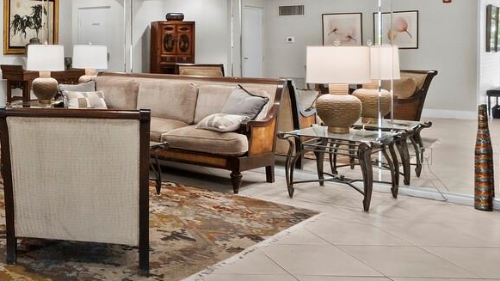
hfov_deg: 40.0
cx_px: -40
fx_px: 557
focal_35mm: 42
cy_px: 41
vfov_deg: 27.6
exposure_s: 1
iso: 320
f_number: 13
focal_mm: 7
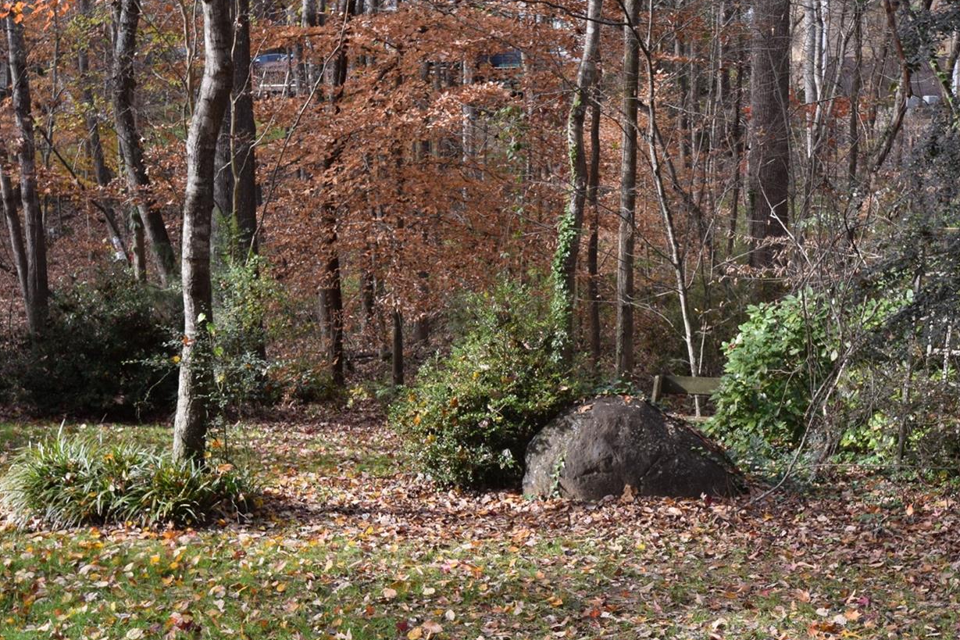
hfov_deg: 33.3
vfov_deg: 22.5
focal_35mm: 60
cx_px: 575
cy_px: 422
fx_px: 1600
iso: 200
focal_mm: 24
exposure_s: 1/125
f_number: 5.6
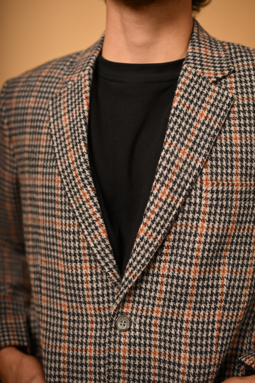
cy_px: 192
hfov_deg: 27.0
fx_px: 531
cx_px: 128
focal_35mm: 50
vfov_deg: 39.6
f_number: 2.2
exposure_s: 1/1250
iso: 200
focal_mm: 50
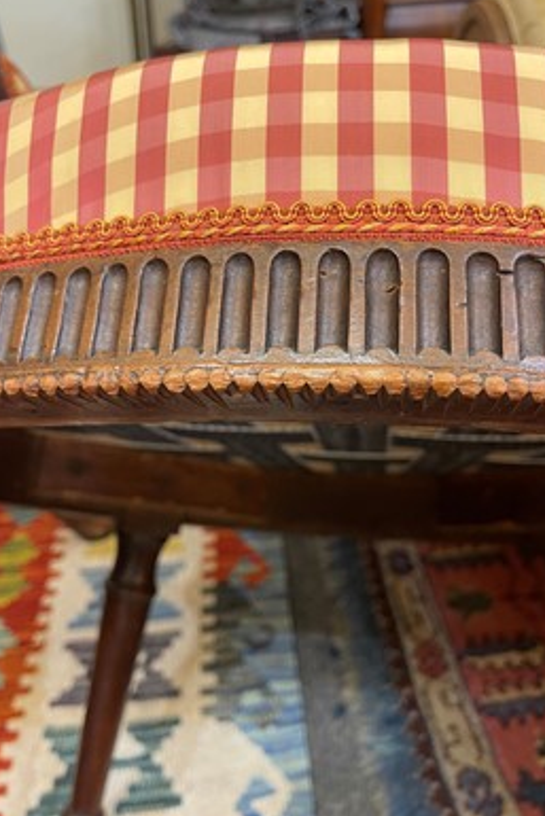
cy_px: 394
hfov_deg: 48.0
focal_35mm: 27
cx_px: 278
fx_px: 613
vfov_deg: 67.3
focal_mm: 5.1
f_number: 1.6
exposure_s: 1/50
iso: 200
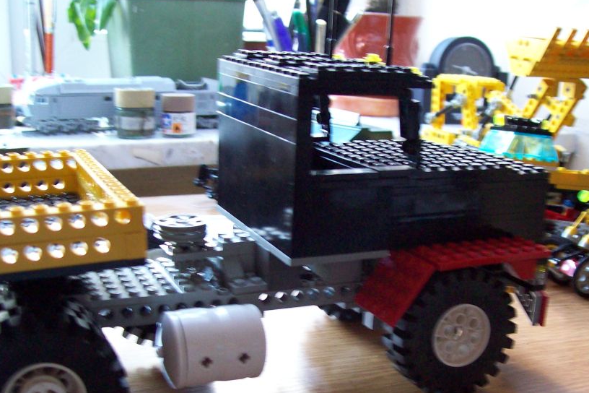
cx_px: 305
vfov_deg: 28.5
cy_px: 258
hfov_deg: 41.9
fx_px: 769
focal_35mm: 47
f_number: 2.7
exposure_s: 1/8
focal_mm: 6
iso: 160
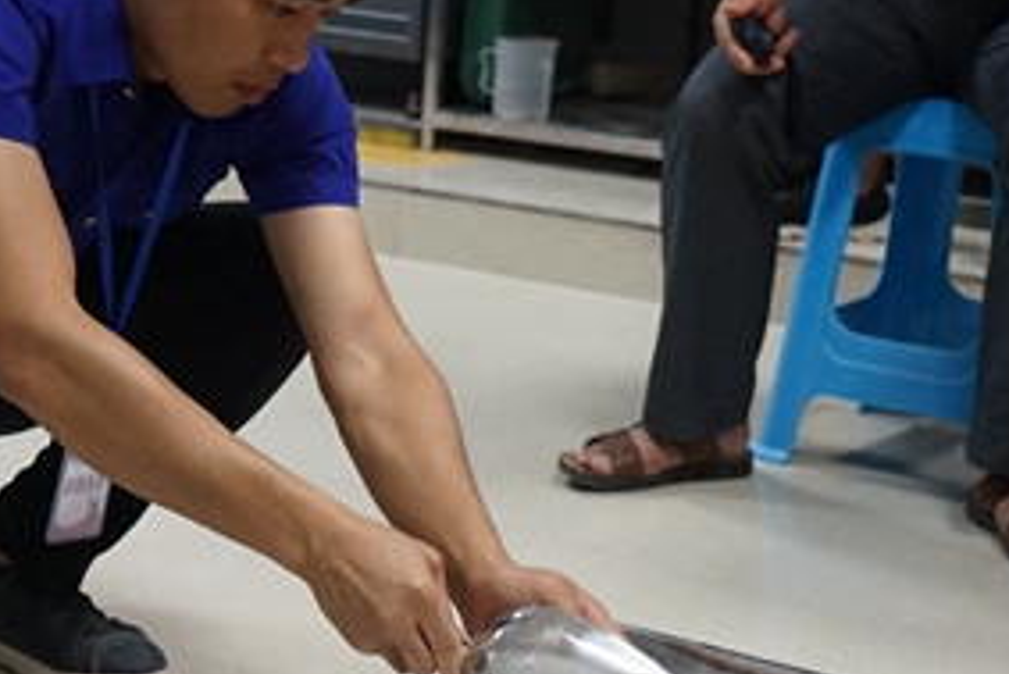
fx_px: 2496
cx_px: 299
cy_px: 451
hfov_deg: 22.7
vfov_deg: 15.3
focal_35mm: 89
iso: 4000
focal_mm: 36
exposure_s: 1/100
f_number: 4.5
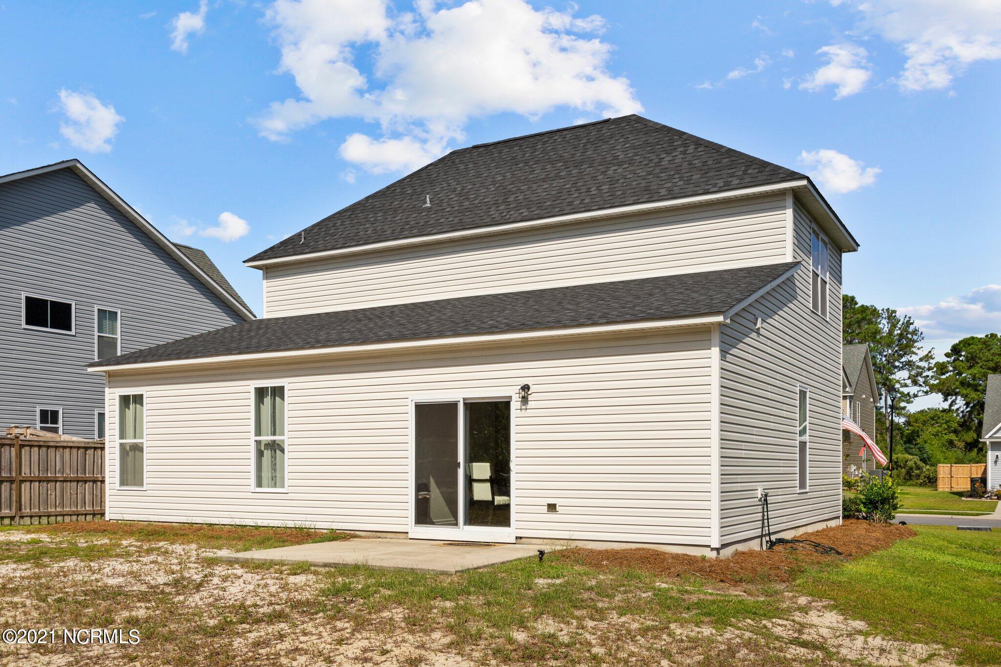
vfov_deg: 41.1
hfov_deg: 58.7
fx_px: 890
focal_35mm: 32
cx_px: 500
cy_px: 334
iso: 100
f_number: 4
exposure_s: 1/3200
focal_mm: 32
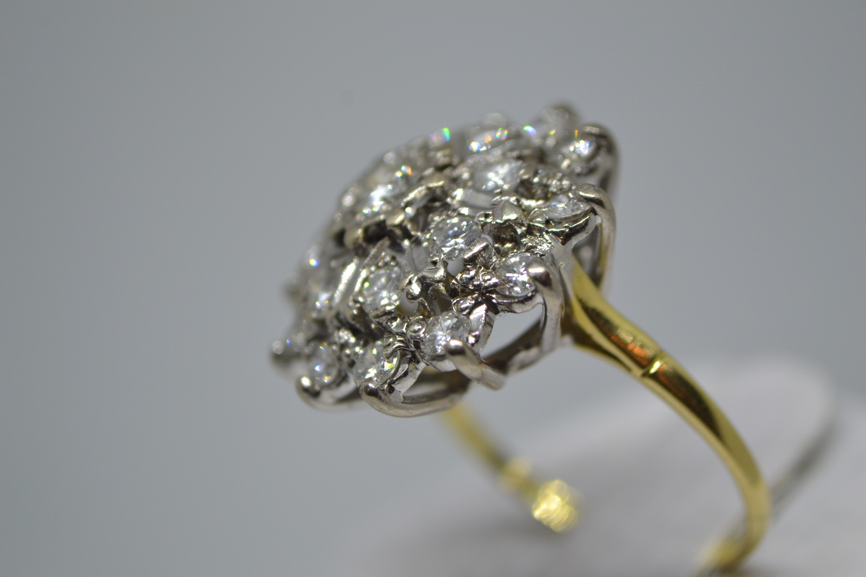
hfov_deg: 27.0
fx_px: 1804
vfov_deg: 18.2
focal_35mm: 75
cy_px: 288
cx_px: 433
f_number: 5.6
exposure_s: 1/60
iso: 400
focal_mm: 50
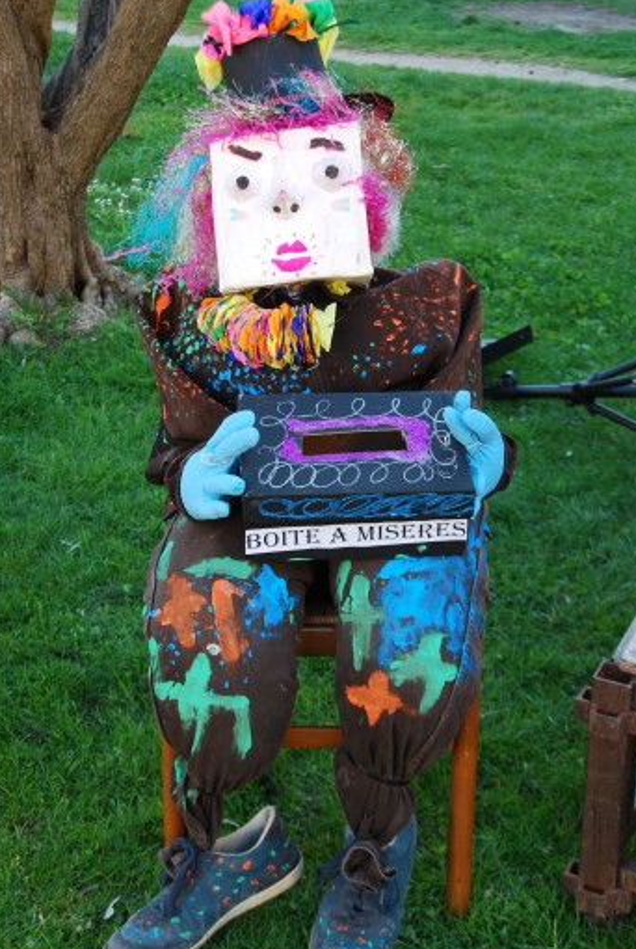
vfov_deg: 33.3
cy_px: 424
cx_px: 277
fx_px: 1583
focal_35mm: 60
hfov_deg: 22.7
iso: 400
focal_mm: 34
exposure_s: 1/125
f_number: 5.6
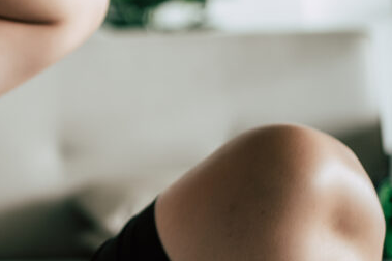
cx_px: -118
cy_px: 51
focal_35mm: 135
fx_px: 1469
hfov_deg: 14.6
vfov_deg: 10.1
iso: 100
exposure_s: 1/100
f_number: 2
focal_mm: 50
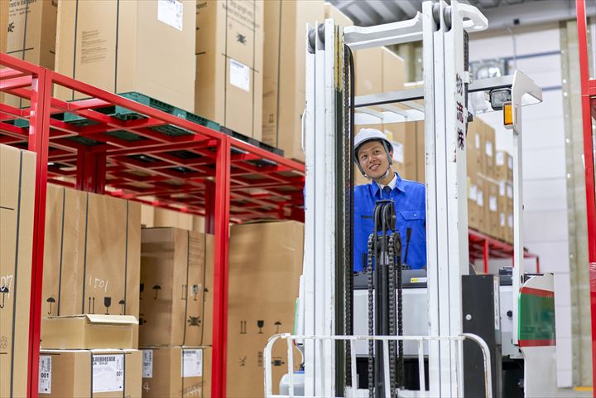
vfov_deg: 24.6
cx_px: 298
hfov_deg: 36.2
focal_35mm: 55
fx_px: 910
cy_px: 199
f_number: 1.8
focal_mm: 55
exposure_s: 1/125
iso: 800
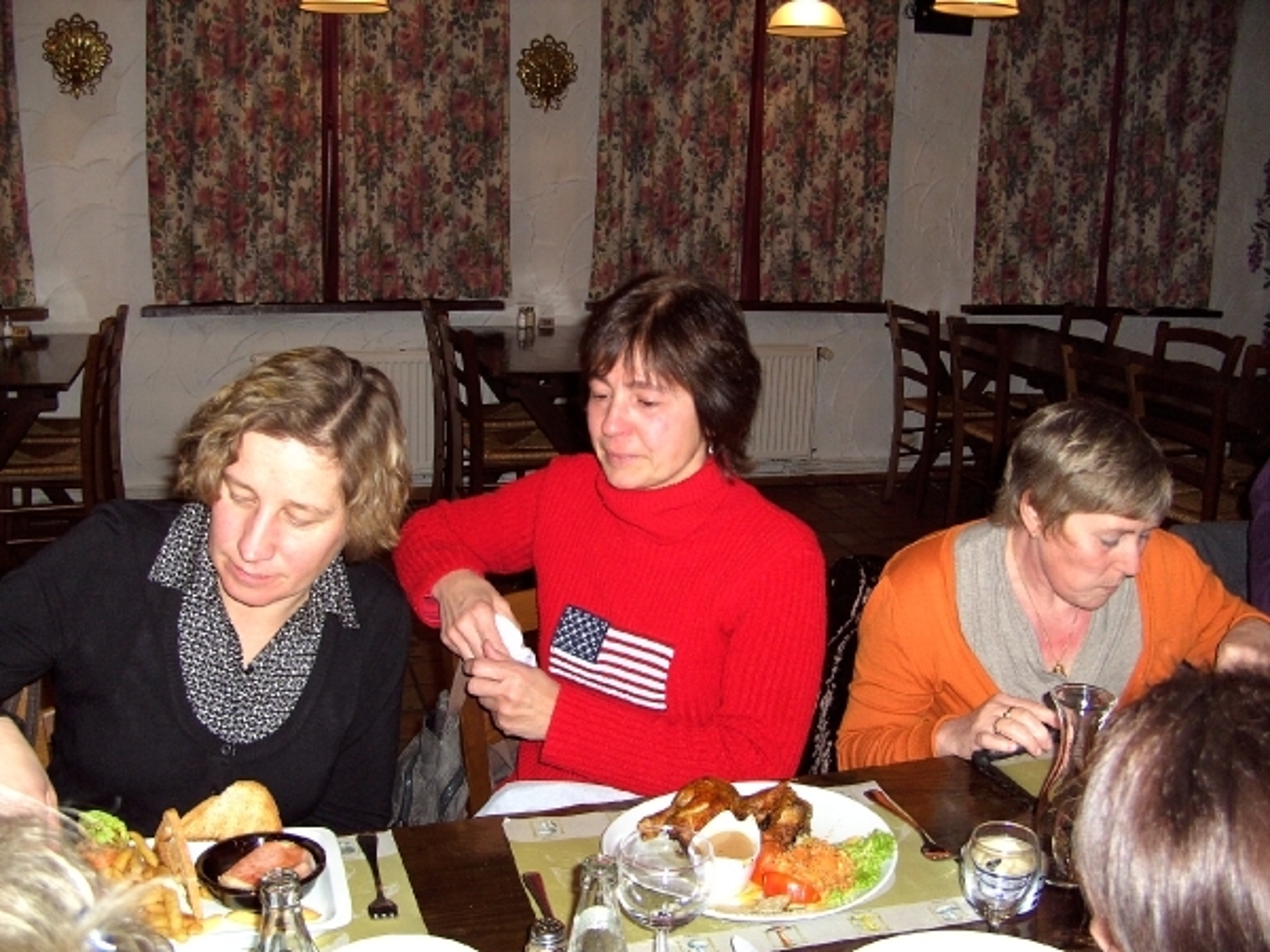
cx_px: 635
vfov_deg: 38.7
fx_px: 1357
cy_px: 476
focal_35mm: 37
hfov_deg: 50.1
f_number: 2.8
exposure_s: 1/50
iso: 100
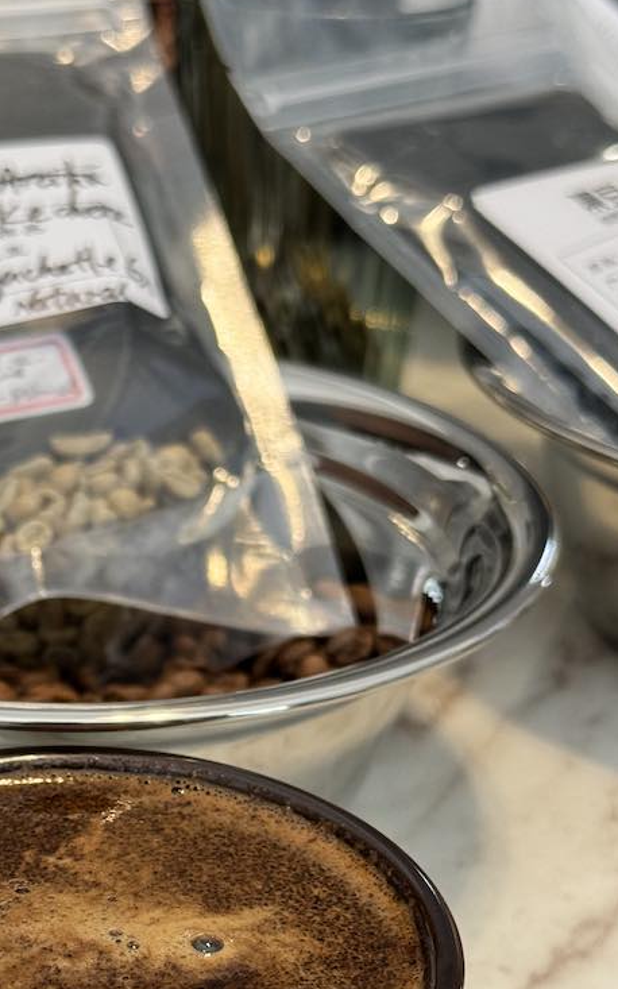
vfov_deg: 27.3
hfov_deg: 17.3
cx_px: 157
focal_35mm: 75
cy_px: 694
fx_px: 2021
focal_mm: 6.86
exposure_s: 1/59
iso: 200
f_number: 1.78
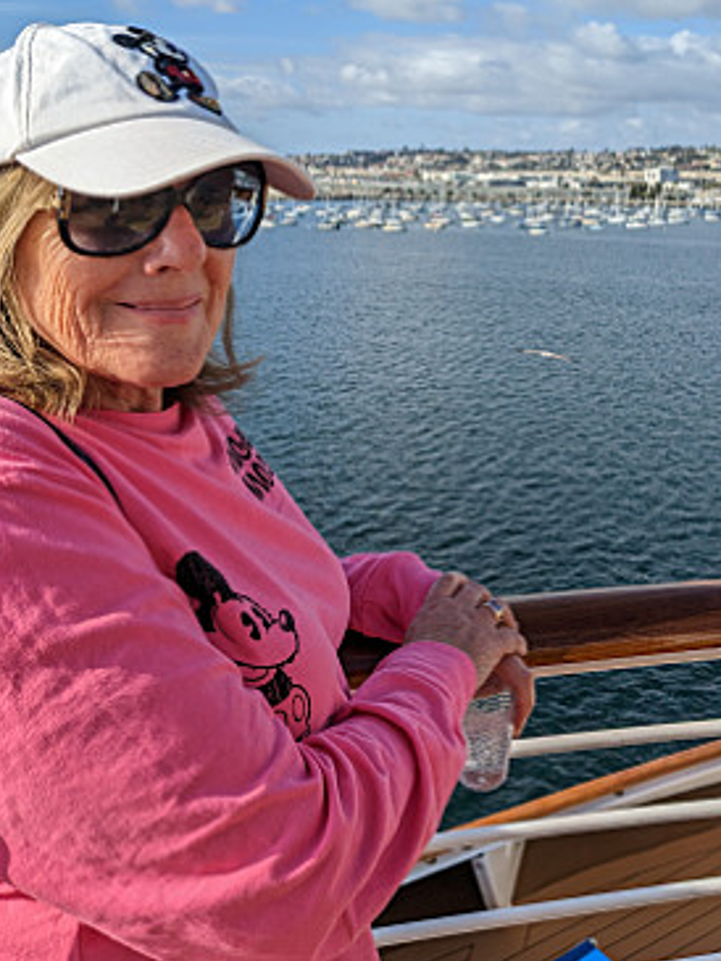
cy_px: 337
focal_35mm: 37
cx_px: 488
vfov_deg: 49.4
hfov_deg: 38.2
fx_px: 1027
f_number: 1.7
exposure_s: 1/5848
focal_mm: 4.4
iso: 49
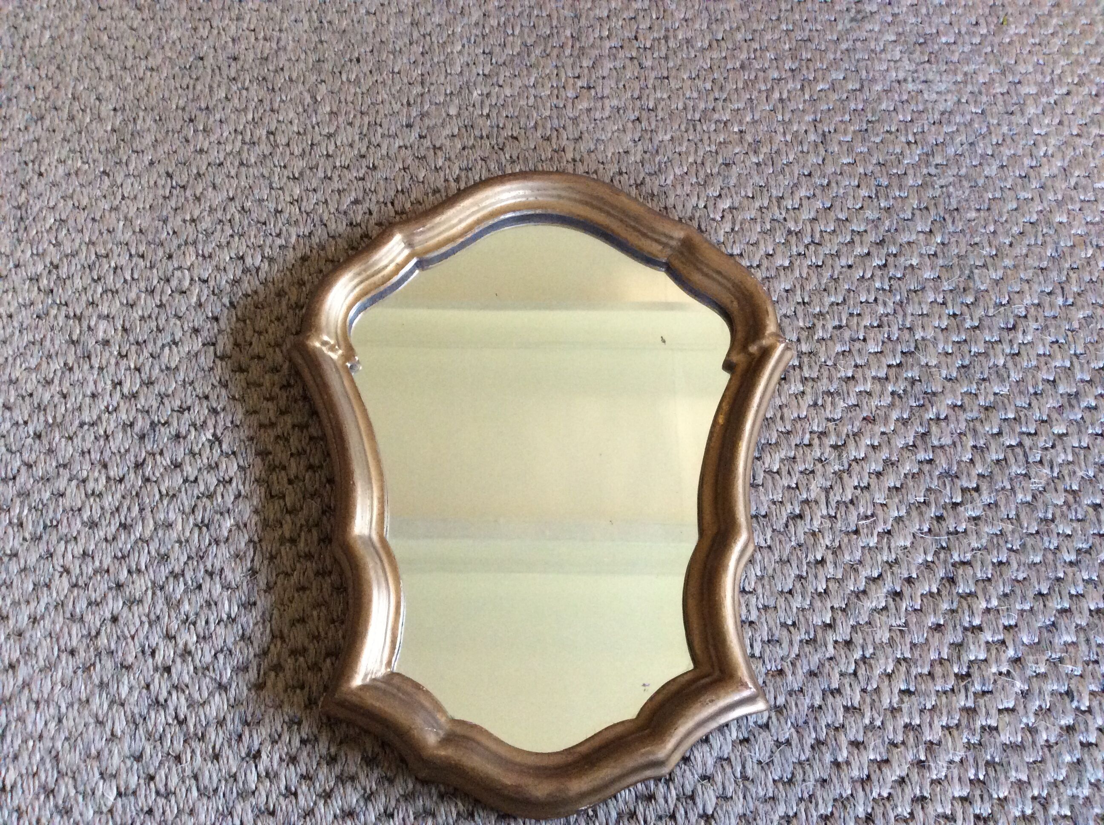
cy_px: 412
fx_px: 1019
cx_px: 552
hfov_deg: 56.9
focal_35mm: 32
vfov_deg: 44.1
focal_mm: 3.3
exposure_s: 1/25
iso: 250
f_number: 2.4
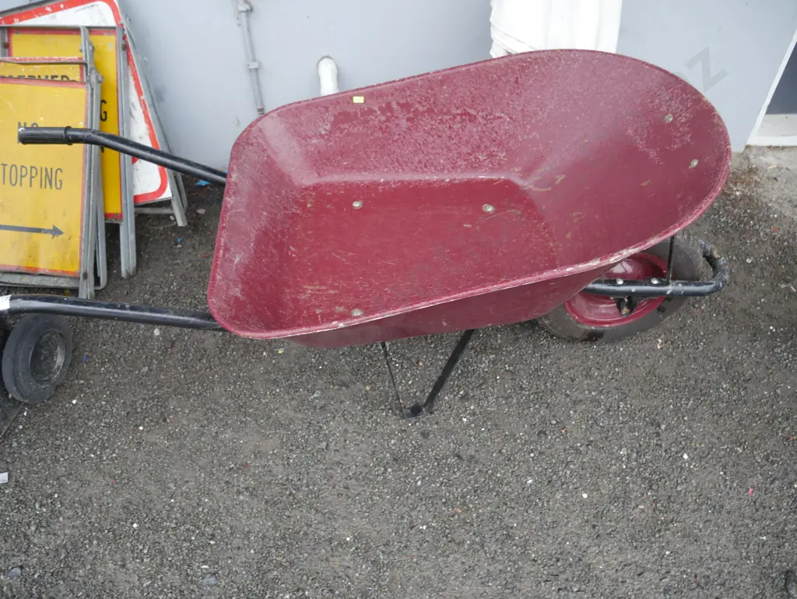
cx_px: 398
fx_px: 691
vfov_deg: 46.8
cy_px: 300
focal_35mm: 30
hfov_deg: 59.9
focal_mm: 15
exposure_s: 1/60
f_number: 3.6
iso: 320
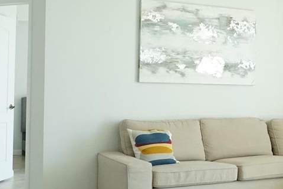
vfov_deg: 21.2
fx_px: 503
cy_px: 70
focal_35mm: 64
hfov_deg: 31.1
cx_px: 199
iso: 2000
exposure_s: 1/160
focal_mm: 16
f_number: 7.1
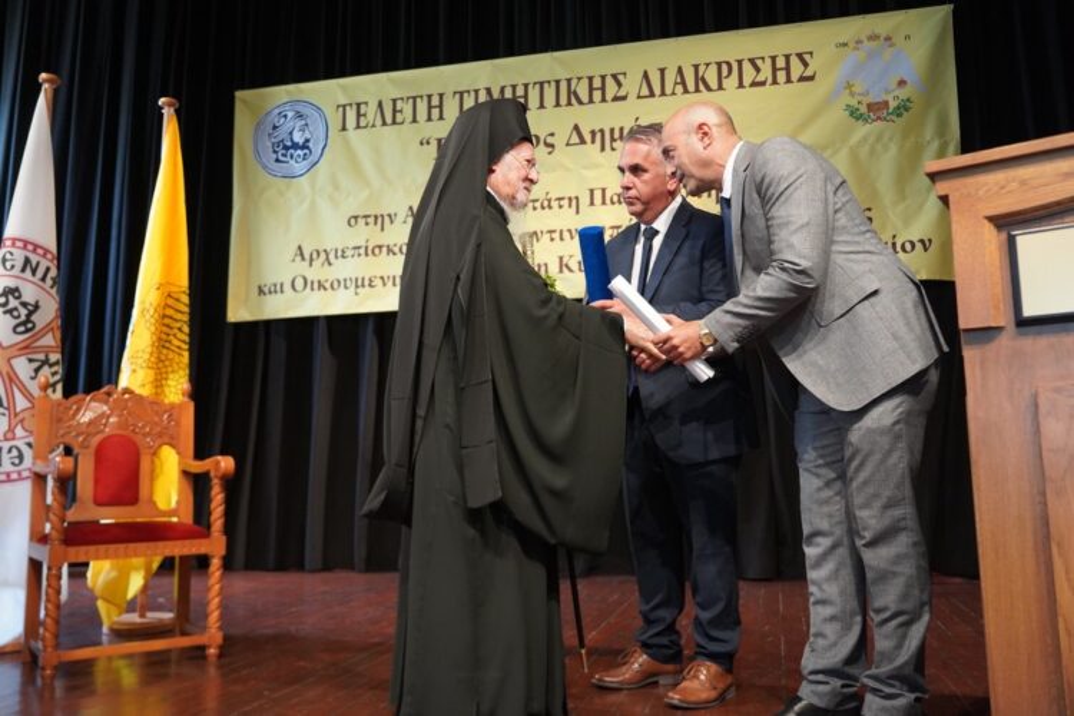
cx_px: 537
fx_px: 865
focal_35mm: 29
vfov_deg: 45.0
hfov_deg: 63.7
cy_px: 358
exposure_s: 1/160
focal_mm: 29
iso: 4000
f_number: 4
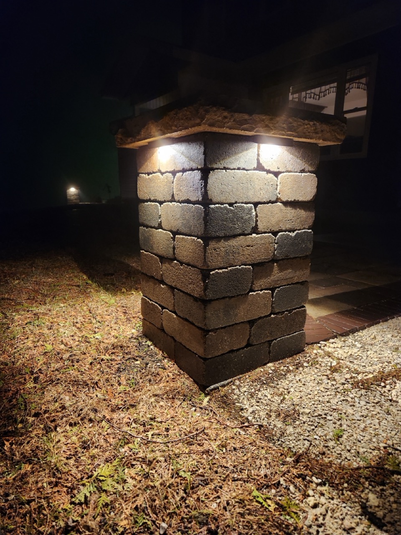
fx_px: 355
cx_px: 200
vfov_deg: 73.9
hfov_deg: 58.9
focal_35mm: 23
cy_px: 268
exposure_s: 1/24
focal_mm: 5.4
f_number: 1.8
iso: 500
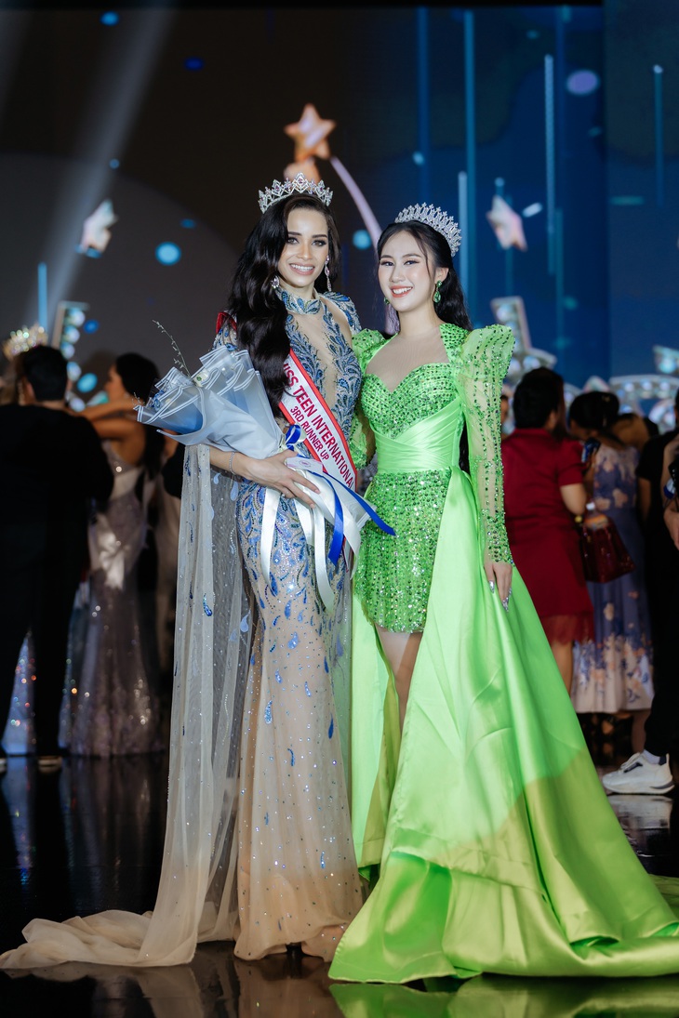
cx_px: 340
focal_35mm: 79
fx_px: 2235
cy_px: 509
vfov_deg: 25.7
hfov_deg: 17.3
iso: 250
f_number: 2.5
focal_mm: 79
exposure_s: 1/200
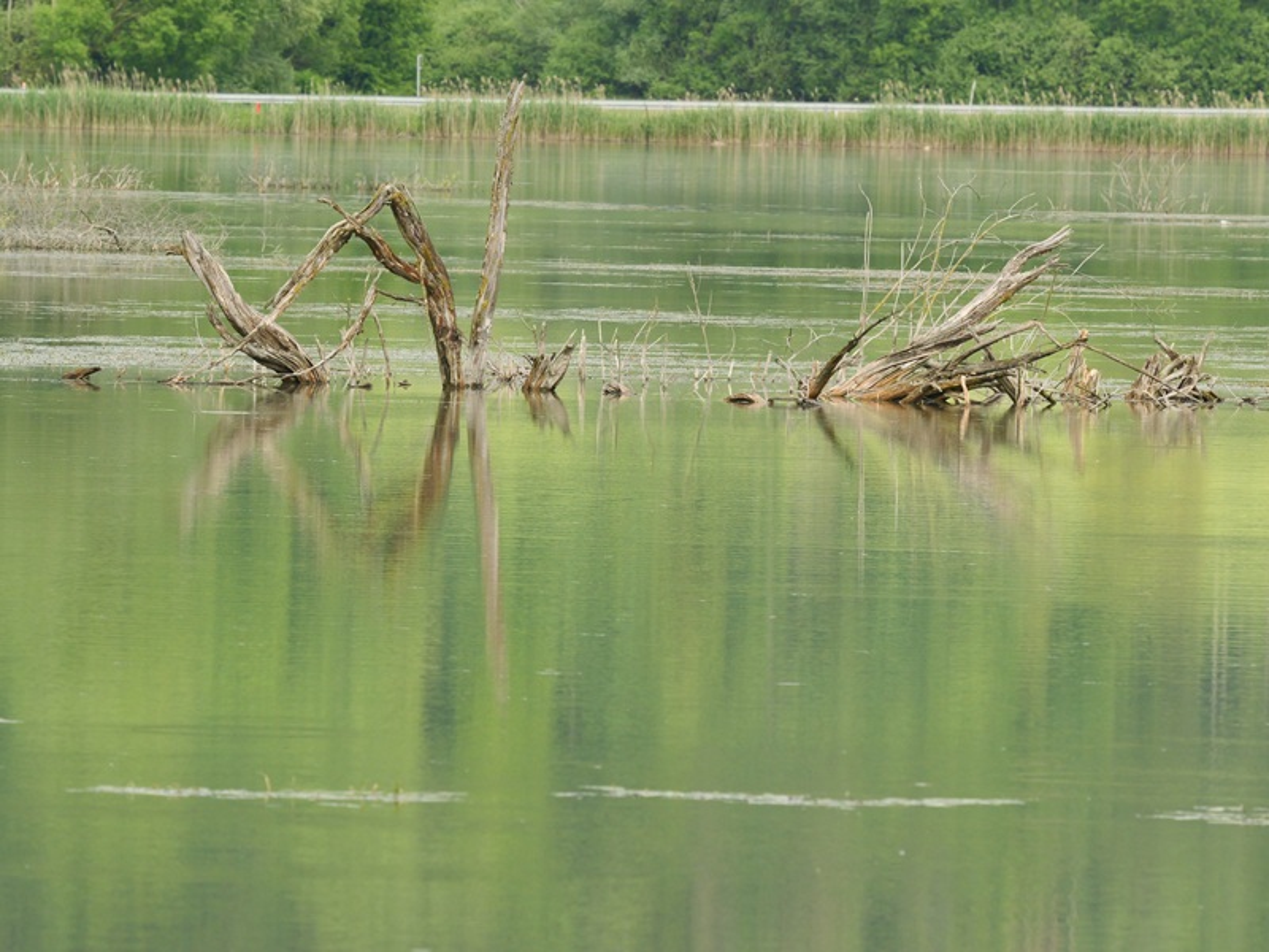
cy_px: 476
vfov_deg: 2.6
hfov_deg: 3.4
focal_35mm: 576
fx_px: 21116
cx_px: 634
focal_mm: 288
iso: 1000
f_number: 8
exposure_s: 1/640
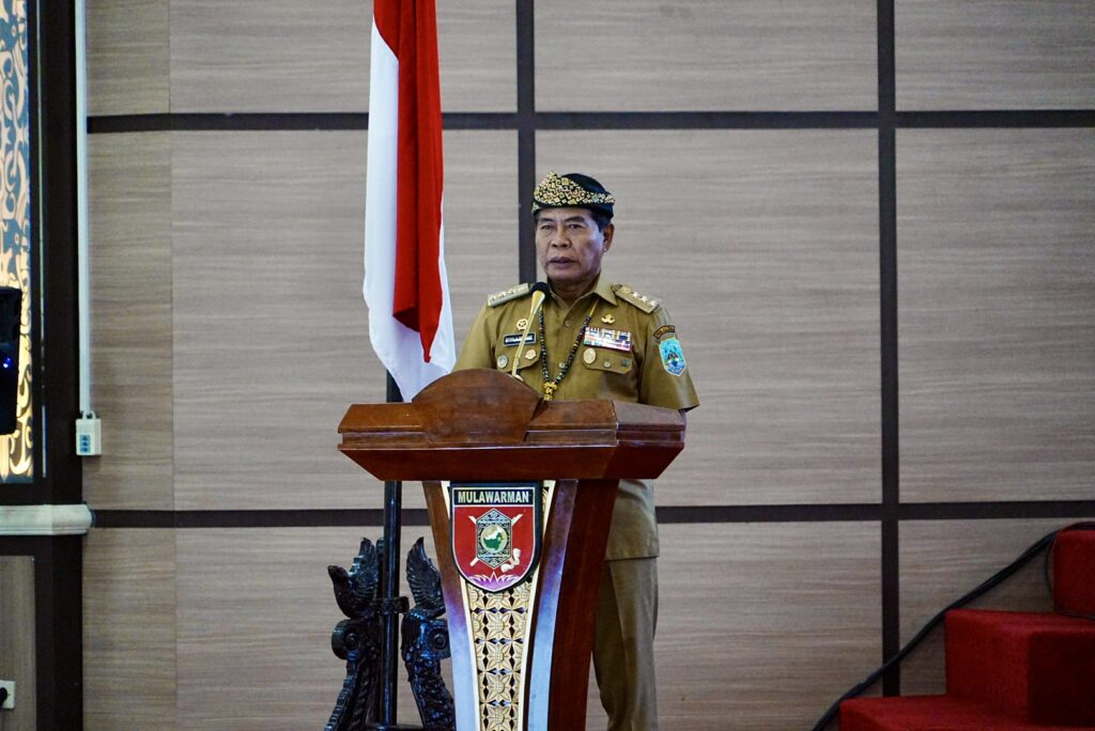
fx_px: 7304
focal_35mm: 240
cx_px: 548
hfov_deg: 8.6
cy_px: 366
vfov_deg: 5.7
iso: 10000
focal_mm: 240
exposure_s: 1/125
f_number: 6.3
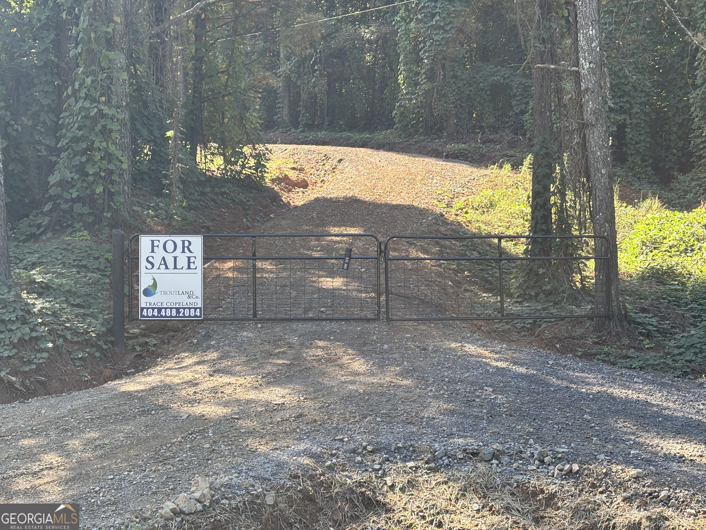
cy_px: 265
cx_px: 353
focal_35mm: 52
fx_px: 1061
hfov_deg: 36.8
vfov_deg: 28.0
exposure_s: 1/237
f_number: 1.6
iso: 32
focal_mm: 5.96
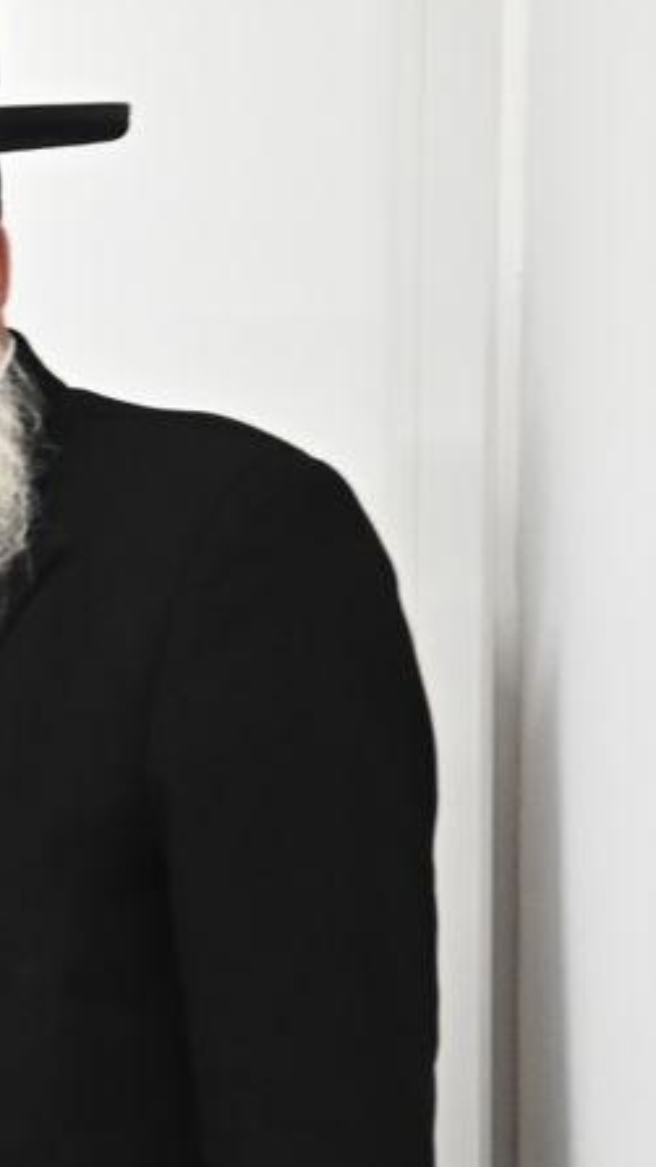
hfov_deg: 5.1
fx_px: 7110
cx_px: -1160
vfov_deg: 9.4
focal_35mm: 230
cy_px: 602
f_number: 5
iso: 2500
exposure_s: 1/200
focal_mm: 70
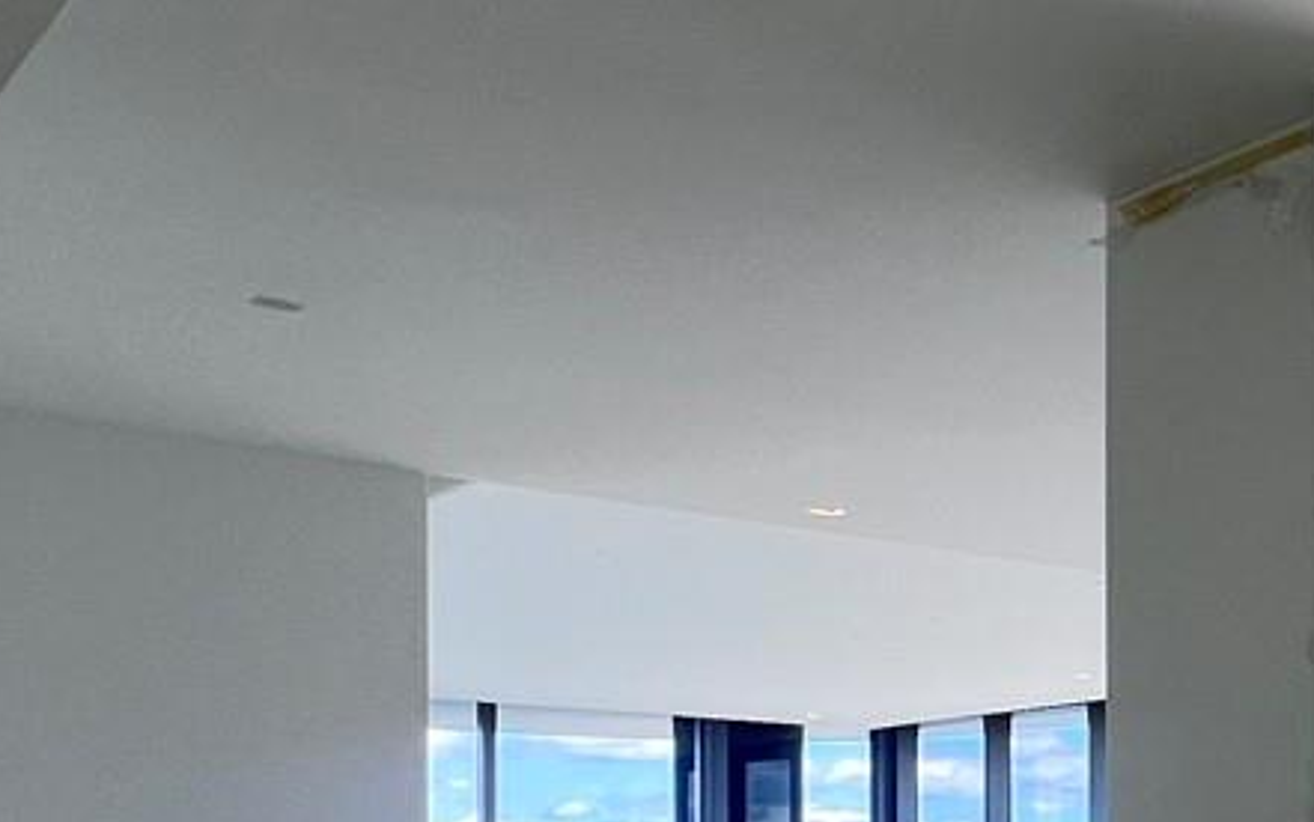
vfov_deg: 24.0
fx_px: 1791
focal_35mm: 50
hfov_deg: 27.8
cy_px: 926
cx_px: 1955
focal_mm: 1.57
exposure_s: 1/99
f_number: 1.8
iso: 40
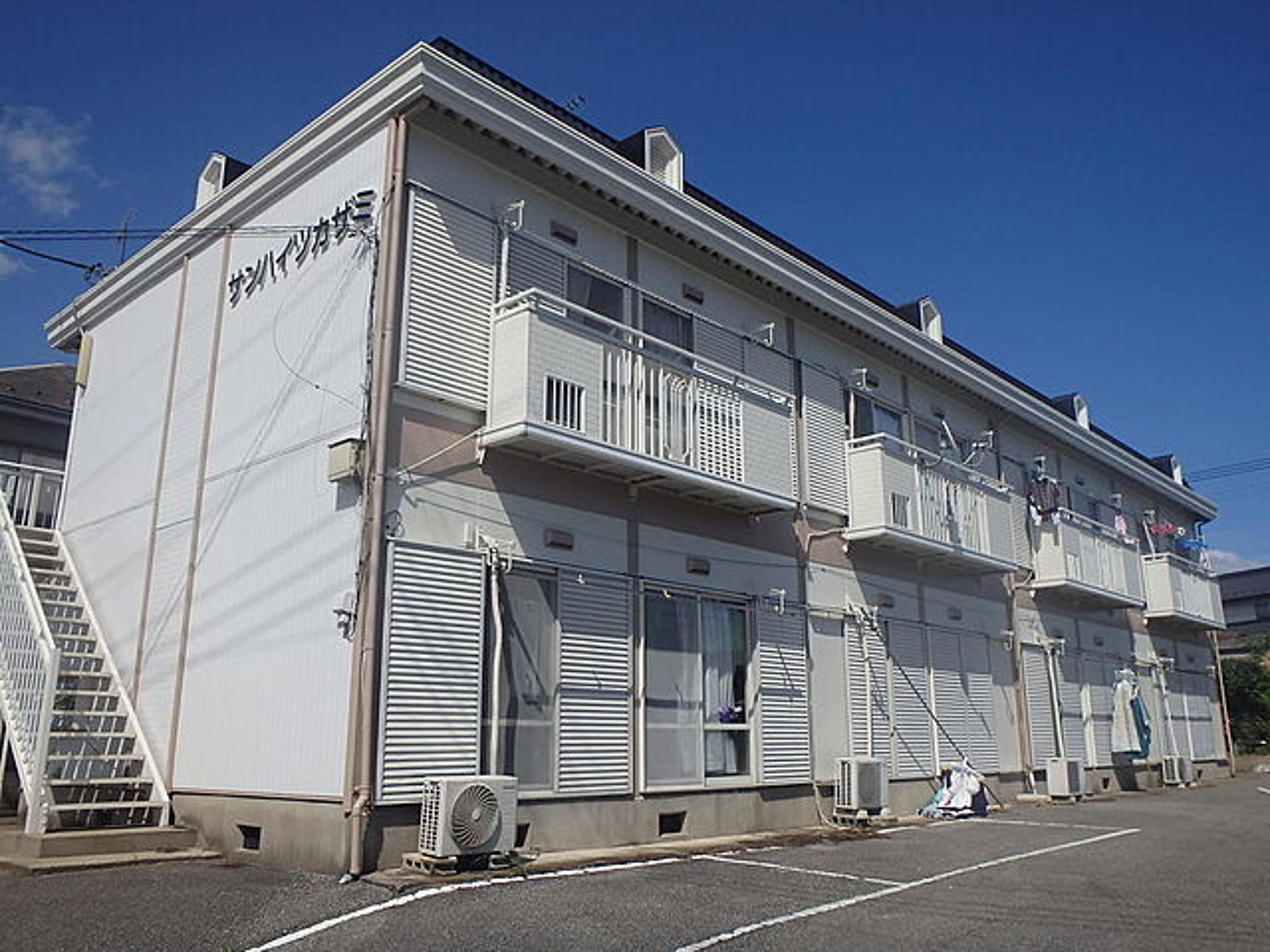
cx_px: 635
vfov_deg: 49.7
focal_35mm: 28
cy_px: 476
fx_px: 1027
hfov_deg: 63.4
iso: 125
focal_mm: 5
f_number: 11
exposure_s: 1/250
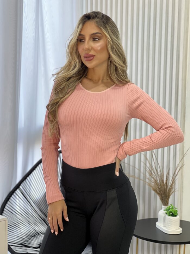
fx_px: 563
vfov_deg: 25.3
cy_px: 127
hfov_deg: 19.1
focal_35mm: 77
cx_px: 95
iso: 125
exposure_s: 1/120
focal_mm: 9
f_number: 2.8
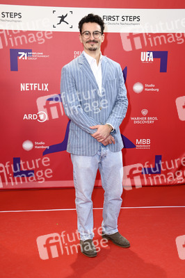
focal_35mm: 48
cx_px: 92
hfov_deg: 28.0
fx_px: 371
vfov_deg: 41.1
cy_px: 139
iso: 640
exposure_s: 1/250
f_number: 5.6
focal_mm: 48
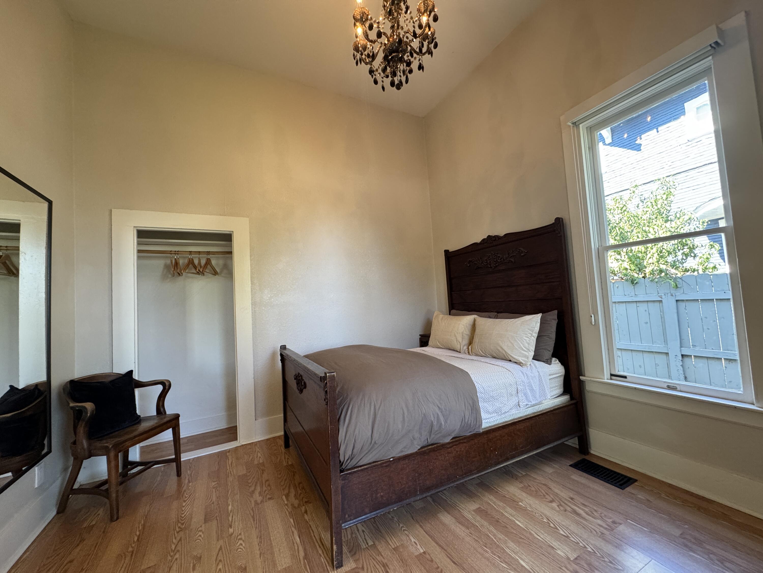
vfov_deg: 85.7
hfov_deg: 102.1
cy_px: 286
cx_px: 382
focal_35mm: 14
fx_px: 309
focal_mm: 2.22
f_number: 2.2
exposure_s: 1/120
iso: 250
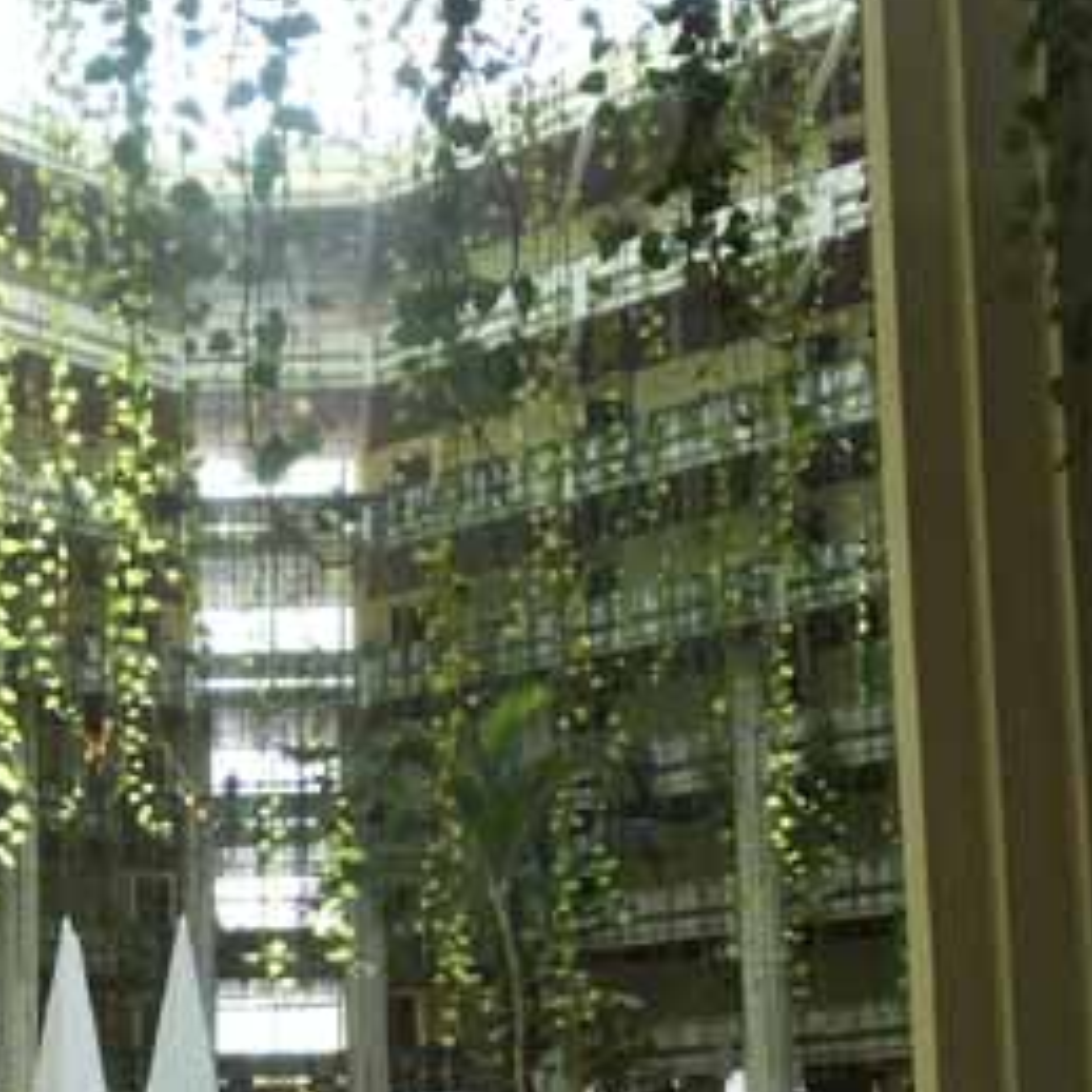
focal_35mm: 105
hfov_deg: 16.4
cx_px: 177
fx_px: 3747
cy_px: 871
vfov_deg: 16.5
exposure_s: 1/125
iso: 100
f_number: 3.5
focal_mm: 6
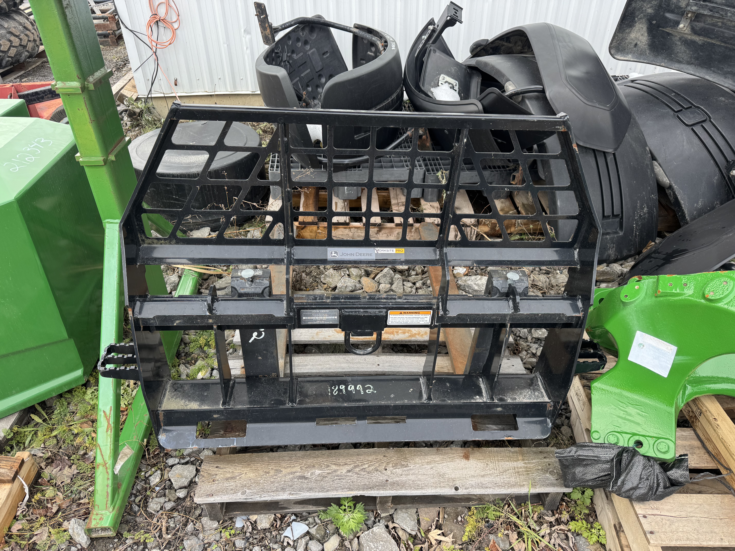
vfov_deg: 56.8
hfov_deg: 71.6
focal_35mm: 24
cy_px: 276
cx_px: 368
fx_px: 510
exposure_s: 1/215
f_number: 1.78
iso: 64
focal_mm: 6.76
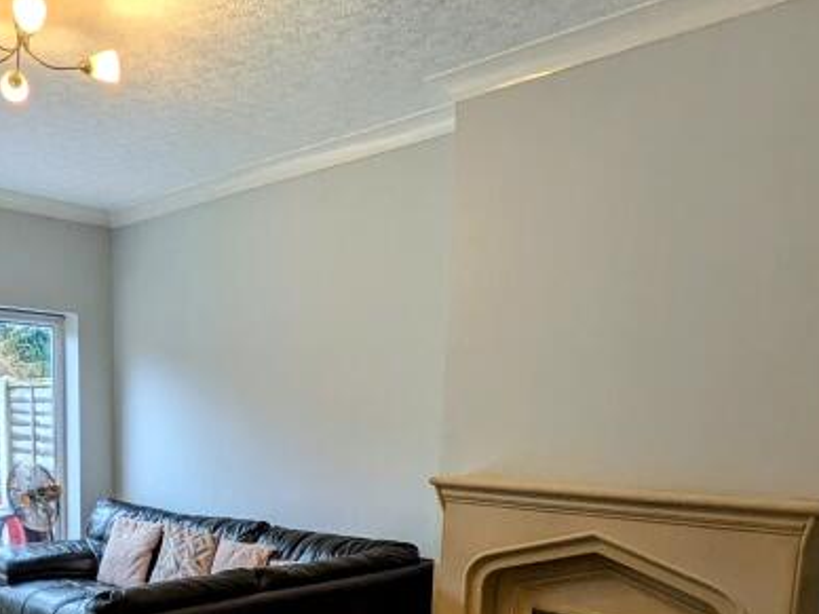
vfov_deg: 36.2
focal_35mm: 37
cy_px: 558
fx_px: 875
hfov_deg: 49.2
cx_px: 266
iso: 82
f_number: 2.2
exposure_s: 1/100
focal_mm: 1.83
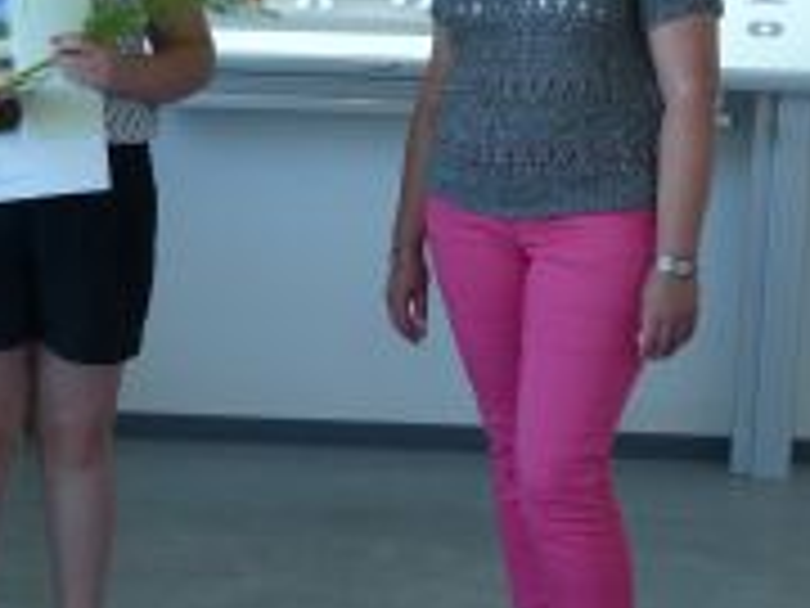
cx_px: 297
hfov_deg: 24.3
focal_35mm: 80
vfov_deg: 18.3
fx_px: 1872
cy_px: 167
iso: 250
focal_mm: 6.4
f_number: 2.8
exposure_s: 1/60
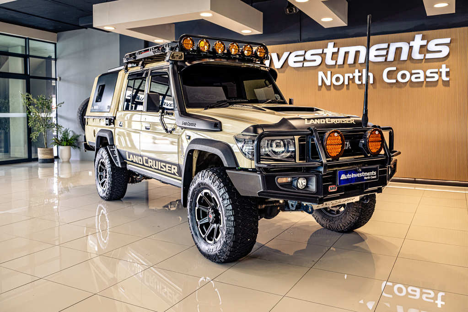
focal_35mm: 30
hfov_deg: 61.1
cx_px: 234
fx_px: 396
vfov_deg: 43.0
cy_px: 156
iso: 800
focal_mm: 30.5
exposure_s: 1/125
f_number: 4
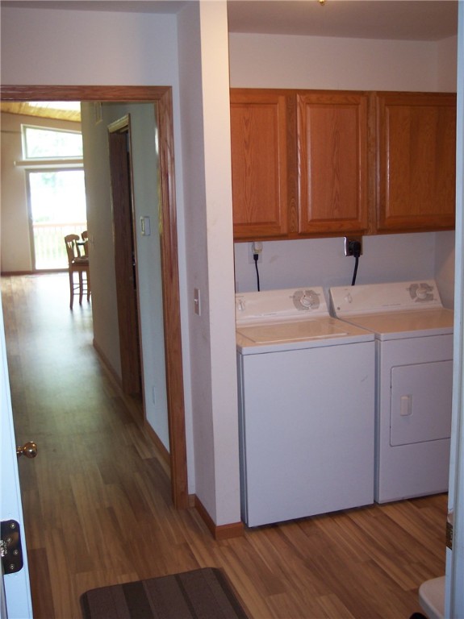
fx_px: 680
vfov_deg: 49.0
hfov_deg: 37.7
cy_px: 310
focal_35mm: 38
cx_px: 232
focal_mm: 8
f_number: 2.8
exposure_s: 1/30
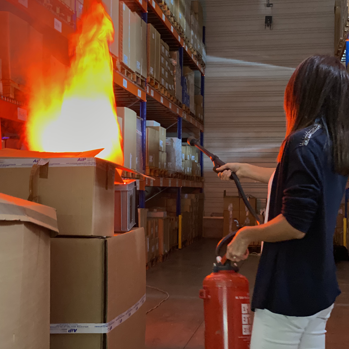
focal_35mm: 62
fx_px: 707
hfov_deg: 27.7
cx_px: 161
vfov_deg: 27.7
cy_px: 176
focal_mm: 6
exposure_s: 1/20
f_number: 2
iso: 400
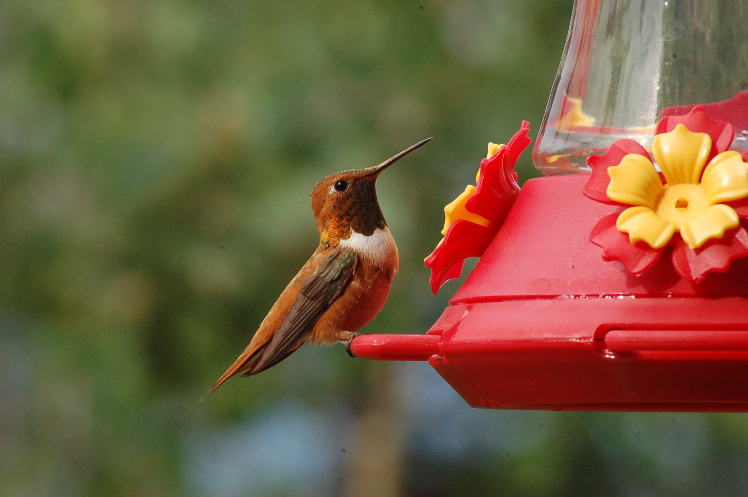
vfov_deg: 3.0
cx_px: 374
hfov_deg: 4.6
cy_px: 248
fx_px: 9342
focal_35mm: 450
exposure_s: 1/200
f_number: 16
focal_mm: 300
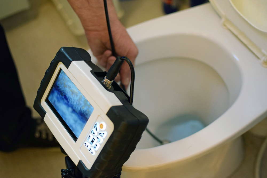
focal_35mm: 52
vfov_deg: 25.8
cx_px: 134
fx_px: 389
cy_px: 89
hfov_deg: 37.8
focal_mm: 35
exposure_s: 1/80
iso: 800
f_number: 2.2
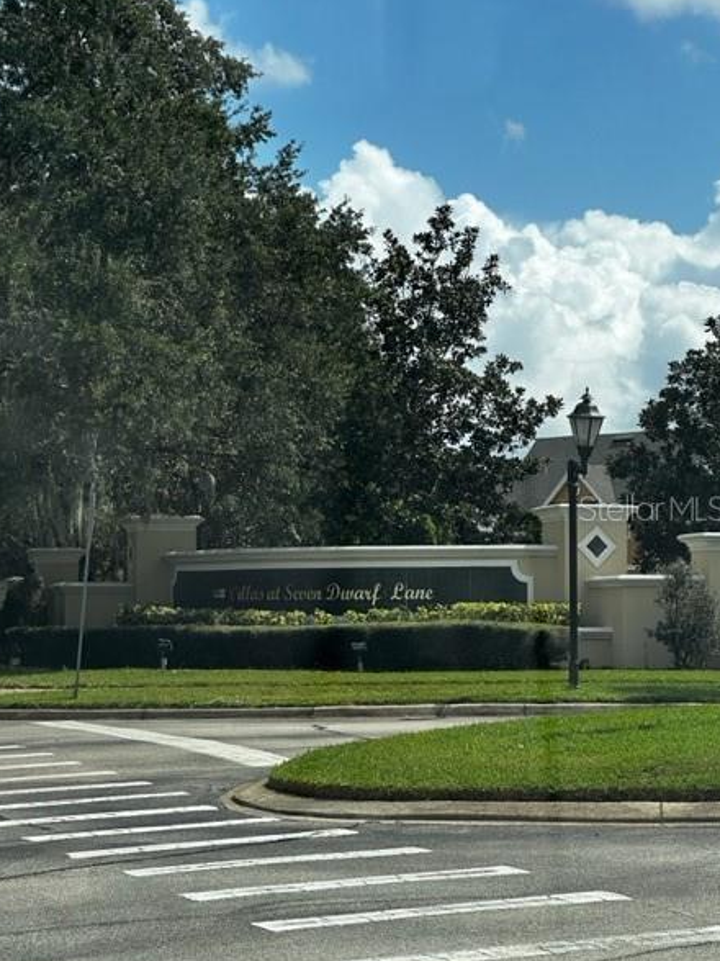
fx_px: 2330
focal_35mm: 84
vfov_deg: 23.3
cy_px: 508
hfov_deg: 17.6
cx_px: 340
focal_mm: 9
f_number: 2.8
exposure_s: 1/827
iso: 32
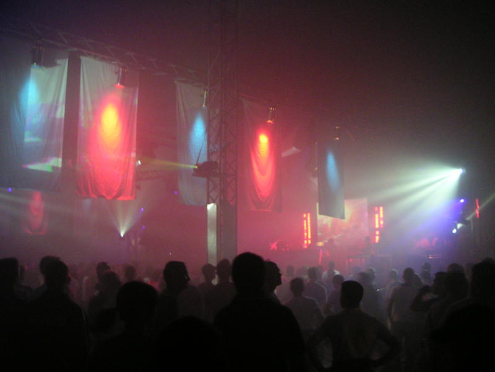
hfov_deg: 49.0
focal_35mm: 38
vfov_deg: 37.7
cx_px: 248
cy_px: 186
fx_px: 543
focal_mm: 6
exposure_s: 1/10
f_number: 2.8
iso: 200
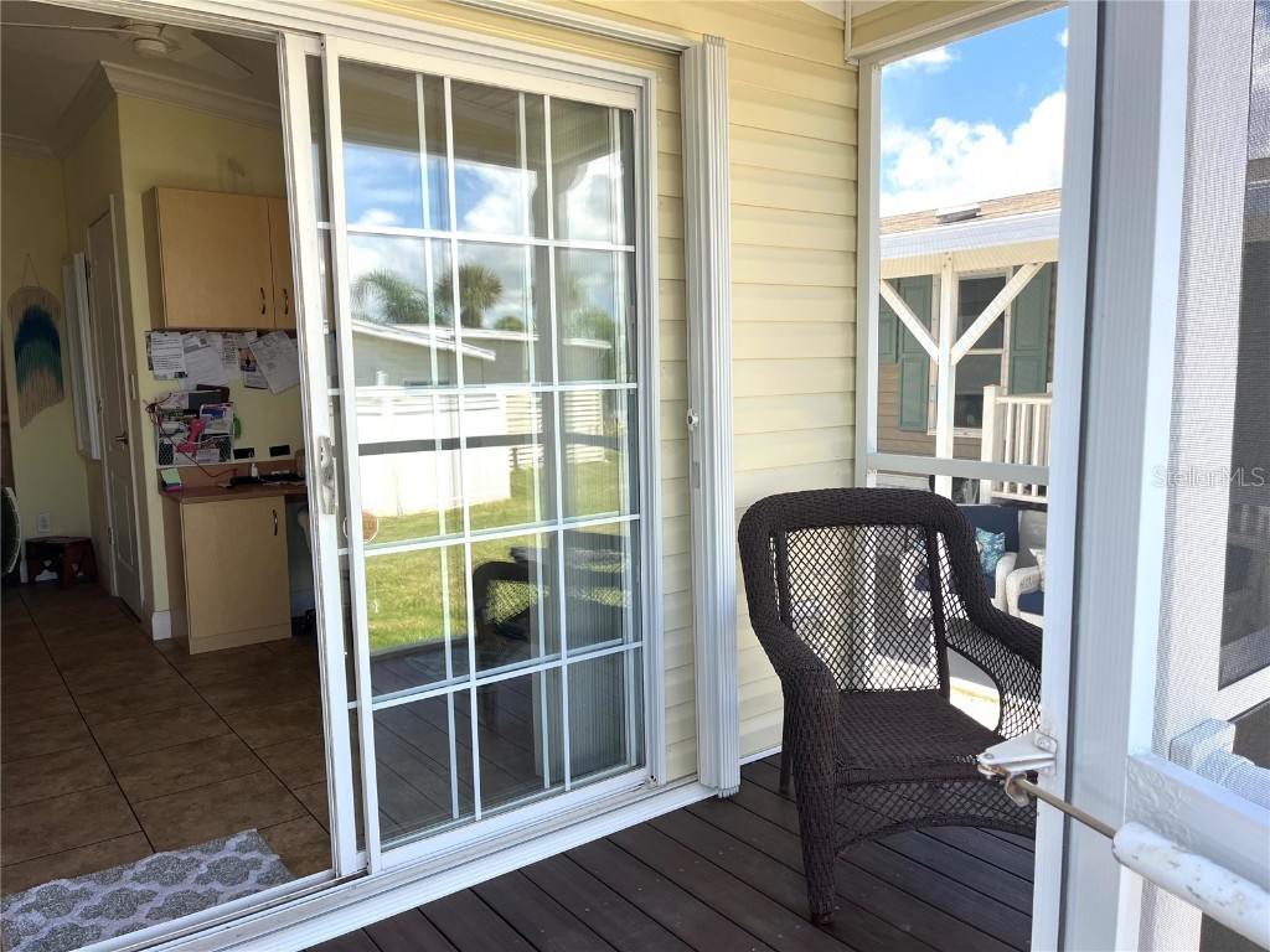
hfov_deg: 67.3
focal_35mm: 26
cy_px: 476
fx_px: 954
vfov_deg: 53.1
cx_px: 635
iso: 50
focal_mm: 5.1
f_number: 1.6
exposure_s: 1/705
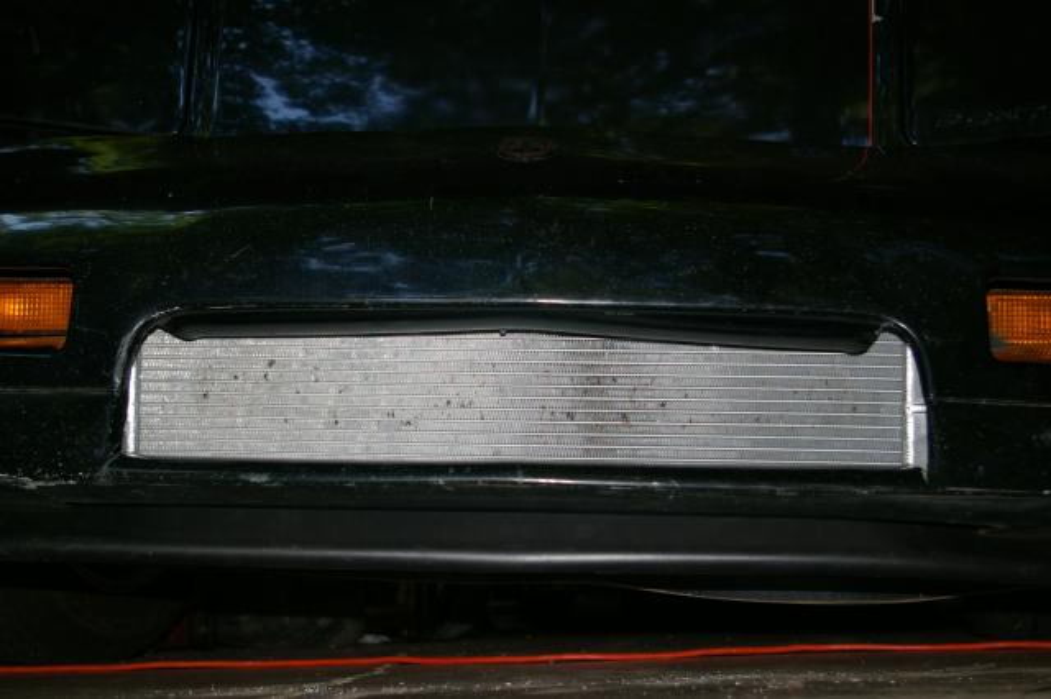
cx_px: 526
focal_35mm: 46
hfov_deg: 42.3
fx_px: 1357
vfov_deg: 28.9
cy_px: 350
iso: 200
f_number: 4
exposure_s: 1/50
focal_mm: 31
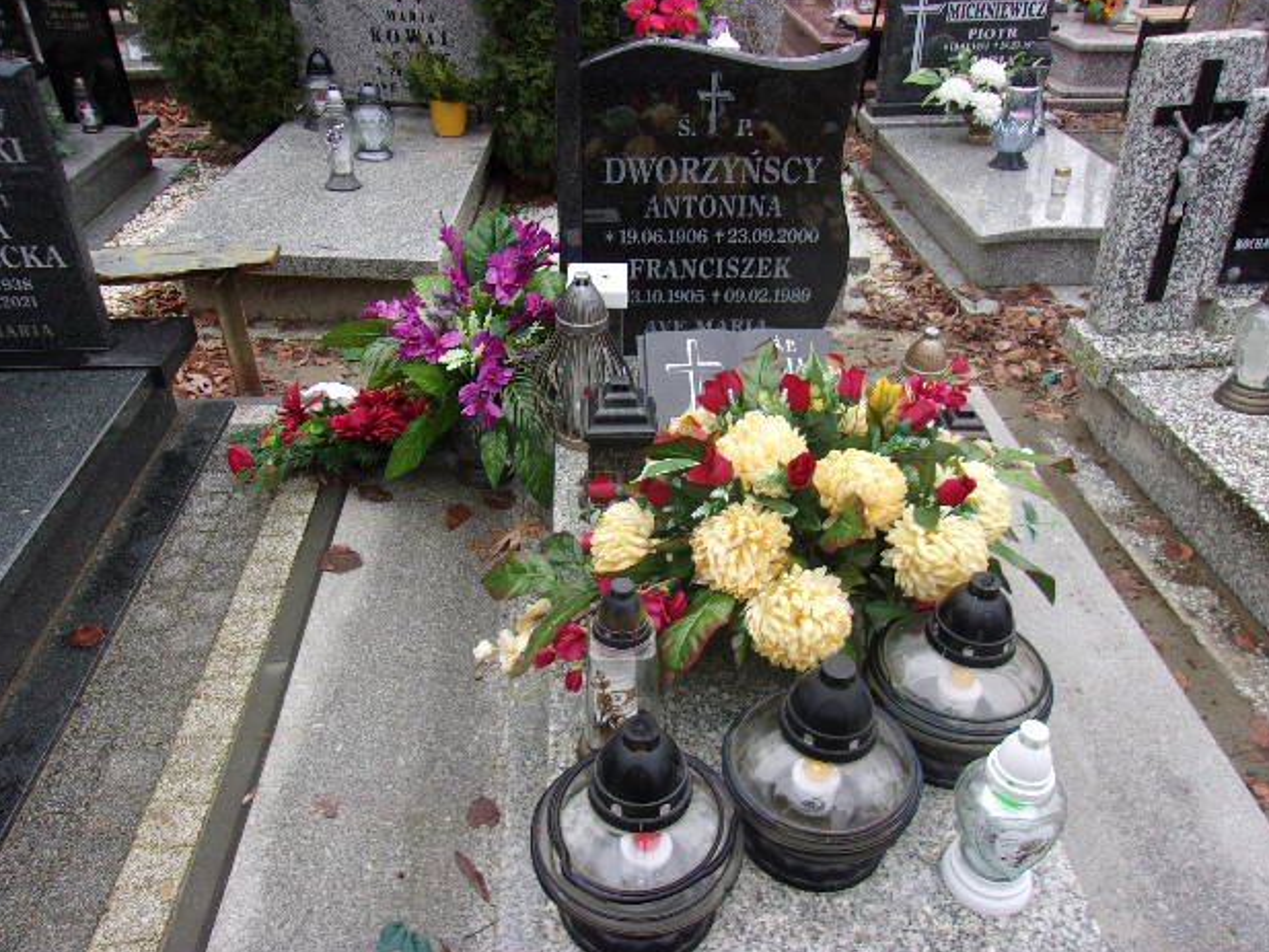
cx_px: 623
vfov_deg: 49.8
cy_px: 465
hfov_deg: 63.4
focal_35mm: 28
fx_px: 1027
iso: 80
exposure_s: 1/34
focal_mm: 4.9
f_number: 3
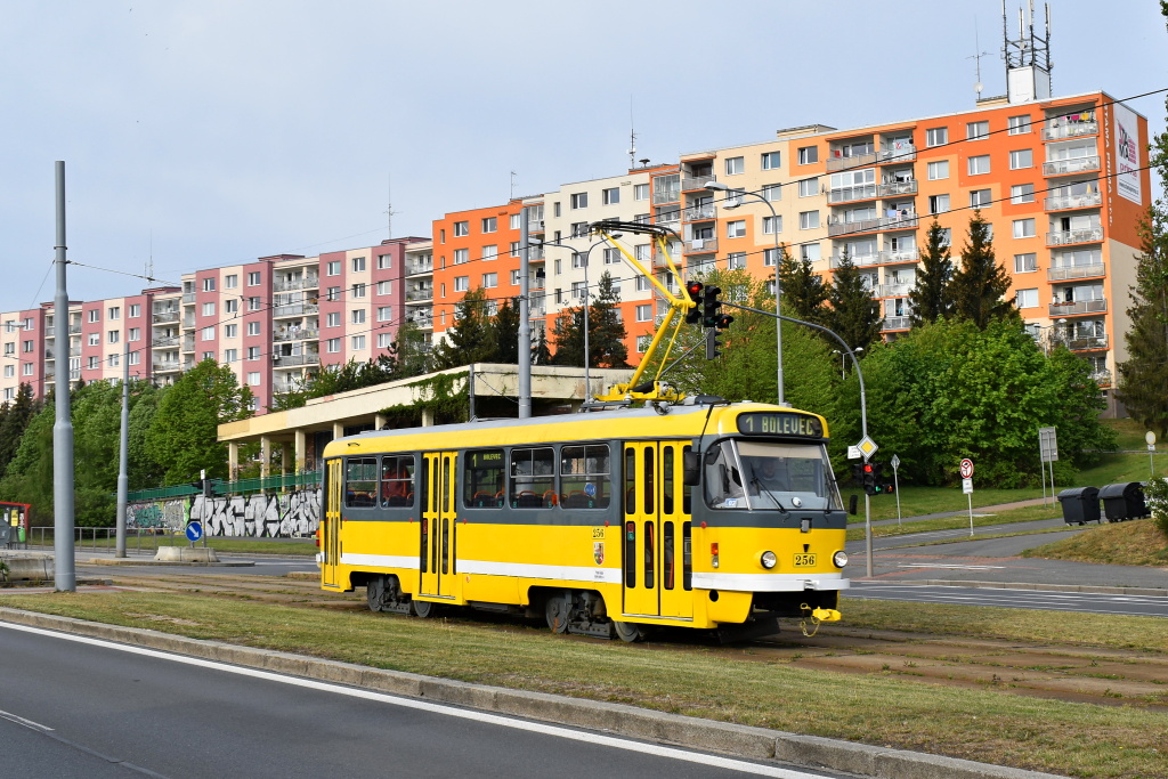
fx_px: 1363
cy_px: 390
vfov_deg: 31.9
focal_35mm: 42
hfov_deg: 46.4
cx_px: 584
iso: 200
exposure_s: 1/320
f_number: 9
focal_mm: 28
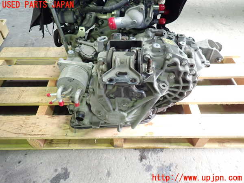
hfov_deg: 69.4
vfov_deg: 54.9
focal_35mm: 25
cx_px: 122
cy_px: 92
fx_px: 176
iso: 400
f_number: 2
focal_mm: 4.5
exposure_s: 1/30
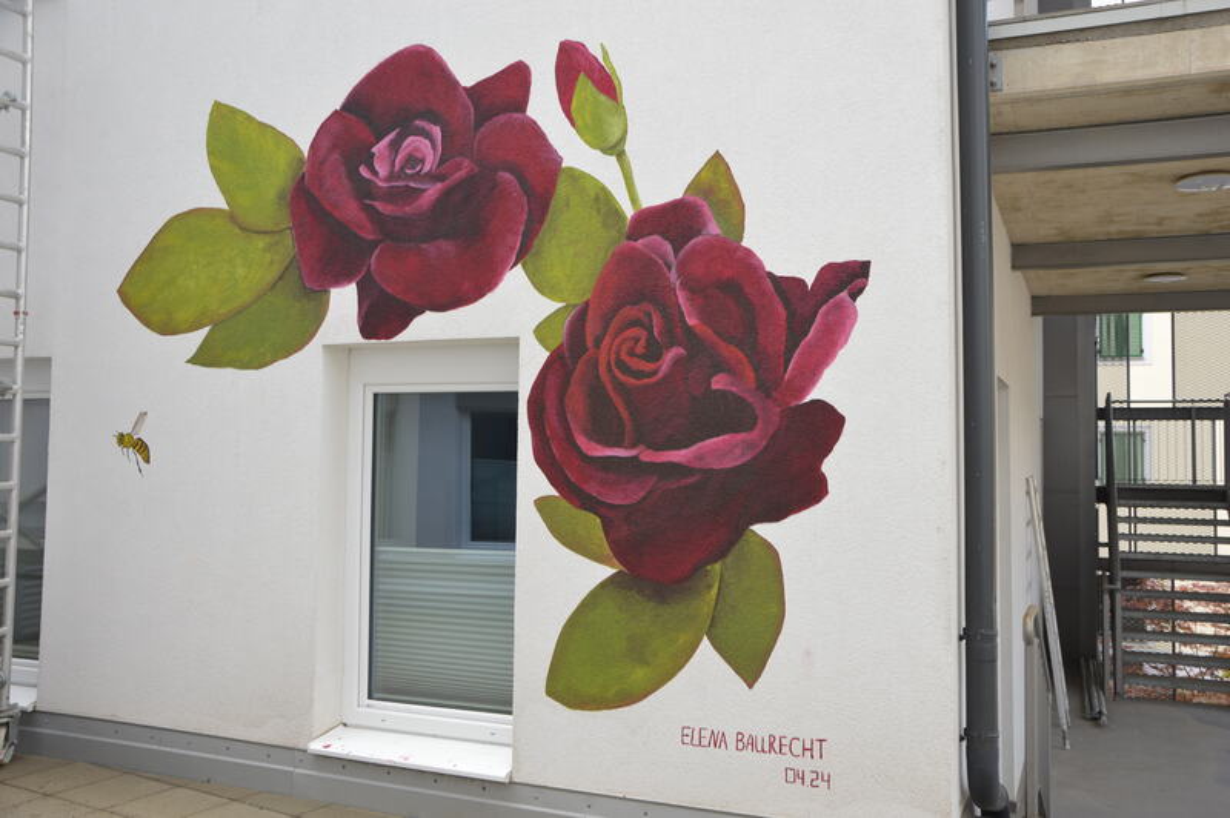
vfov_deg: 41.6
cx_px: 615
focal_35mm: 32
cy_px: 409
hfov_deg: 59.5
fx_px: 1075
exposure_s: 1/100
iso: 100
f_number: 5
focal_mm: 21
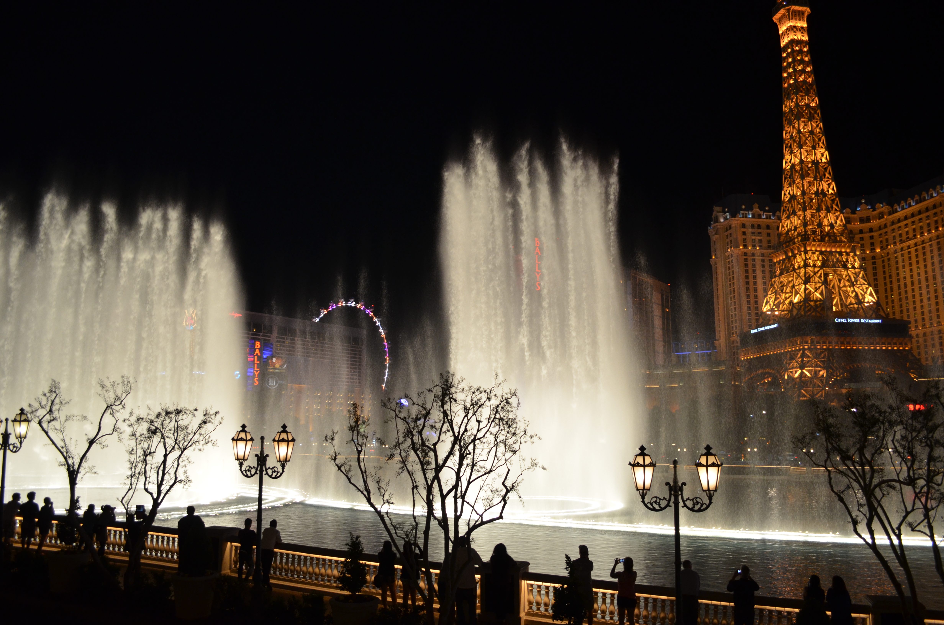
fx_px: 707
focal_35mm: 27
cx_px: 472
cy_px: 312
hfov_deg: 67.5
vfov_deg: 47.7
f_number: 4
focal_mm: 18
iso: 720
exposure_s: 1/60
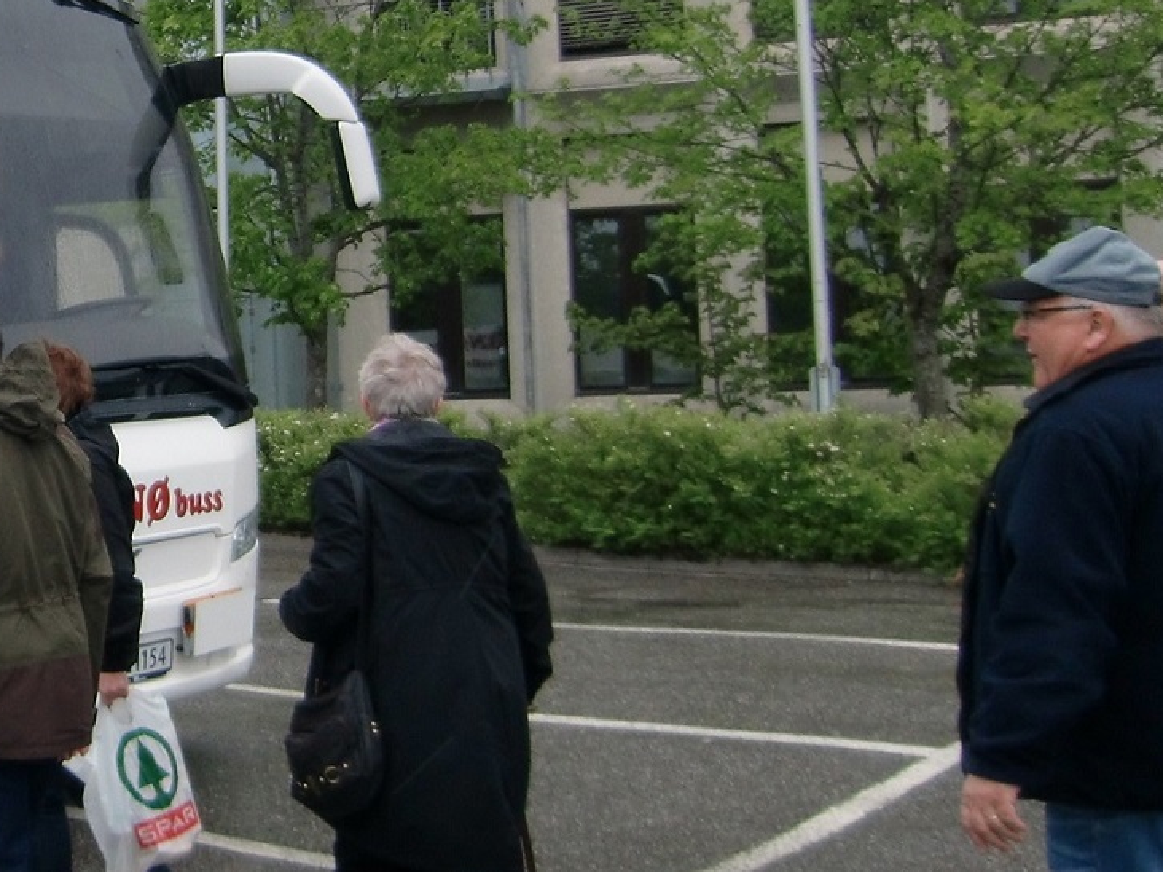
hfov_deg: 29.8
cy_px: 305
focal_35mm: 58
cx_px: -123
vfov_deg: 25.1
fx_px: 1948
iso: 64
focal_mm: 4.3
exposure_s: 1/200
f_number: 3.2
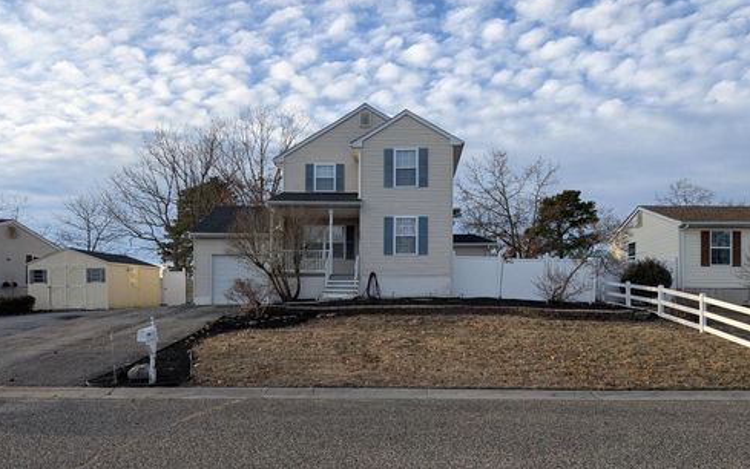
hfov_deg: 70.4
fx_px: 532
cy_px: 281
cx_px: 374
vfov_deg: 47.4
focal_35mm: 26
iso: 29
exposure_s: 1/759
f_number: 1.7
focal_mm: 4.53
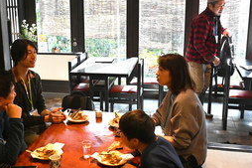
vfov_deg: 26.4
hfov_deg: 38.6
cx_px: 88
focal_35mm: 51
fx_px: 357
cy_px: 82
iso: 2000
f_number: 4
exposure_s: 1/400
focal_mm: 27
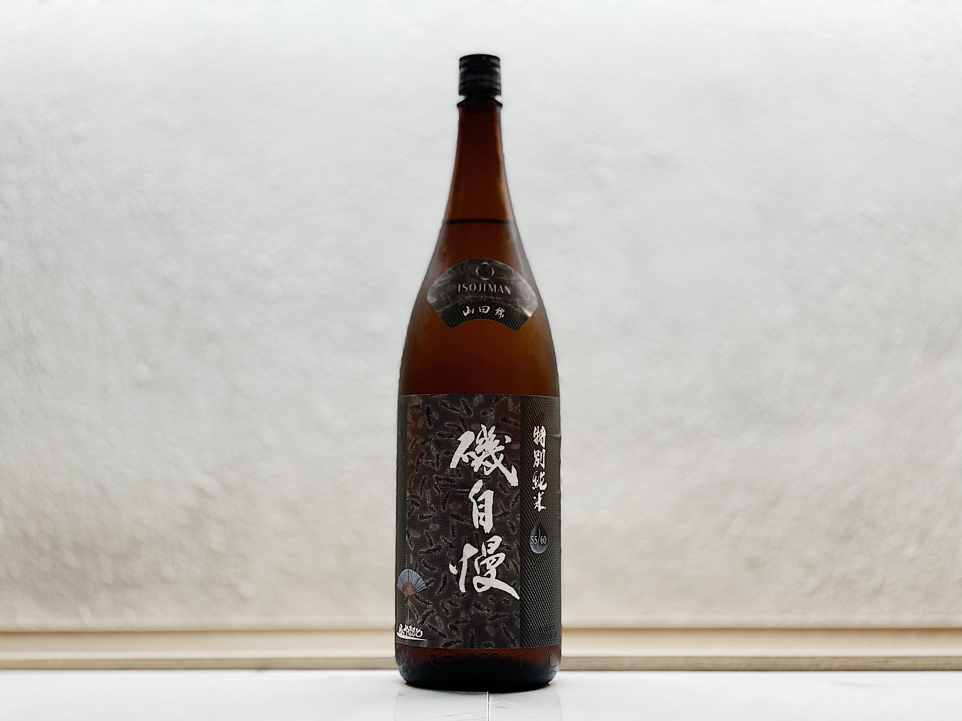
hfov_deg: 36.8
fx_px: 1445
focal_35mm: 52
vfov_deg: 28.0
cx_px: 481
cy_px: 360
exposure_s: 1/100
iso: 64
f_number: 2
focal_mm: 6
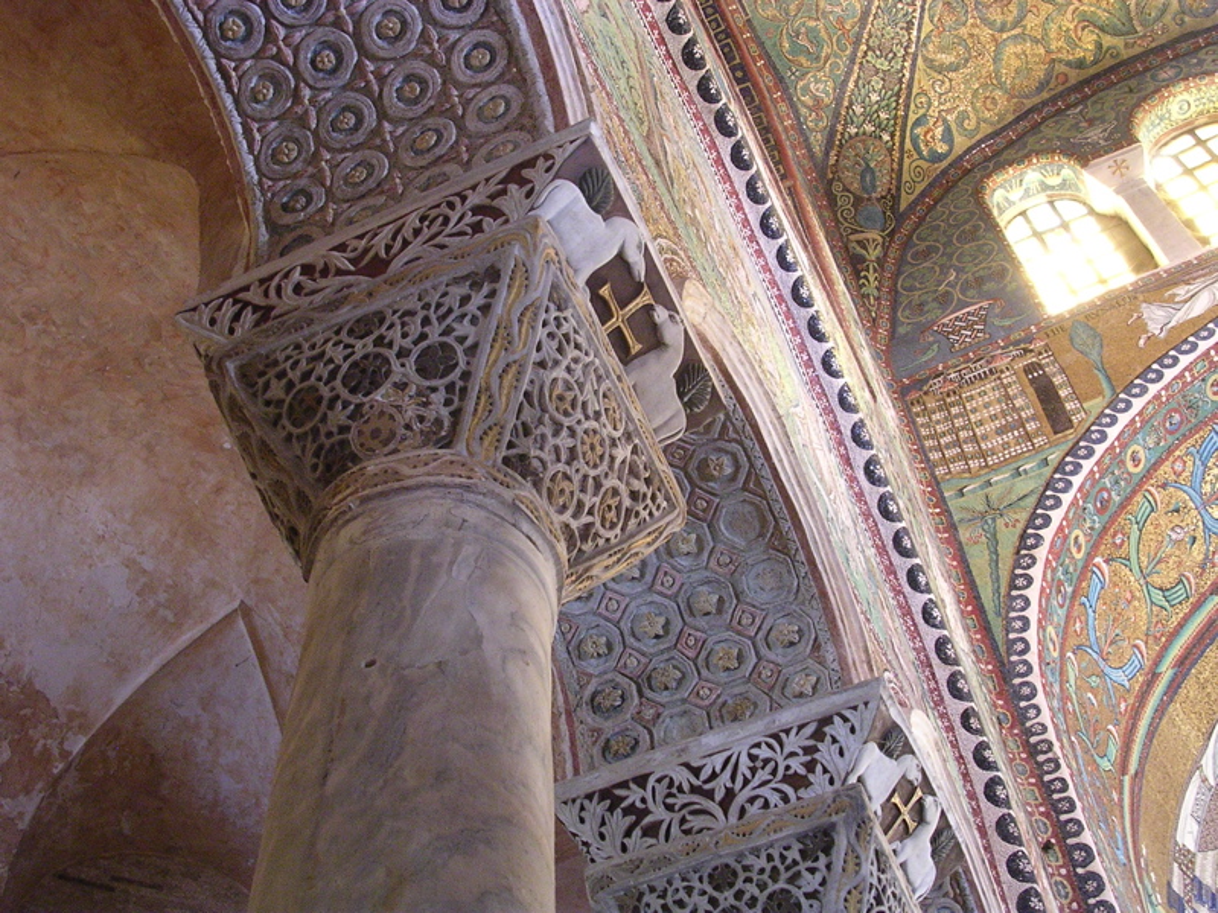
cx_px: 609
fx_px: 1513
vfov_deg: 33.6
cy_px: 456
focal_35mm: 43
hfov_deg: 43.9
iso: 355
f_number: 3
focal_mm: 6.6
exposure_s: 1/2.9
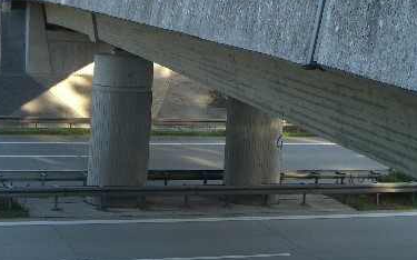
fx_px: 1068
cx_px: 167
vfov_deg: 13.8
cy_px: 37
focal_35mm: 94
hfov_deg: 22.1
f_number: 3.6
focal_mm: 11.8
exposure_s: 1/200
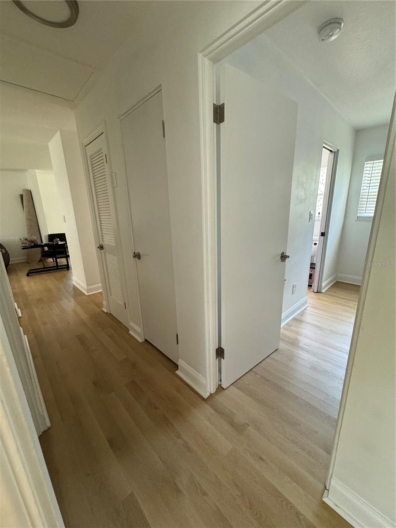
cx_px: 198
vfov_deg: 102.1
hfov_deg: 85.7
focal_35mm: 14
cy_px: 264
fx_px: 214
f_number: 2.2
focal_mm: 2.22
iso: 400
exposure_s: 1/60
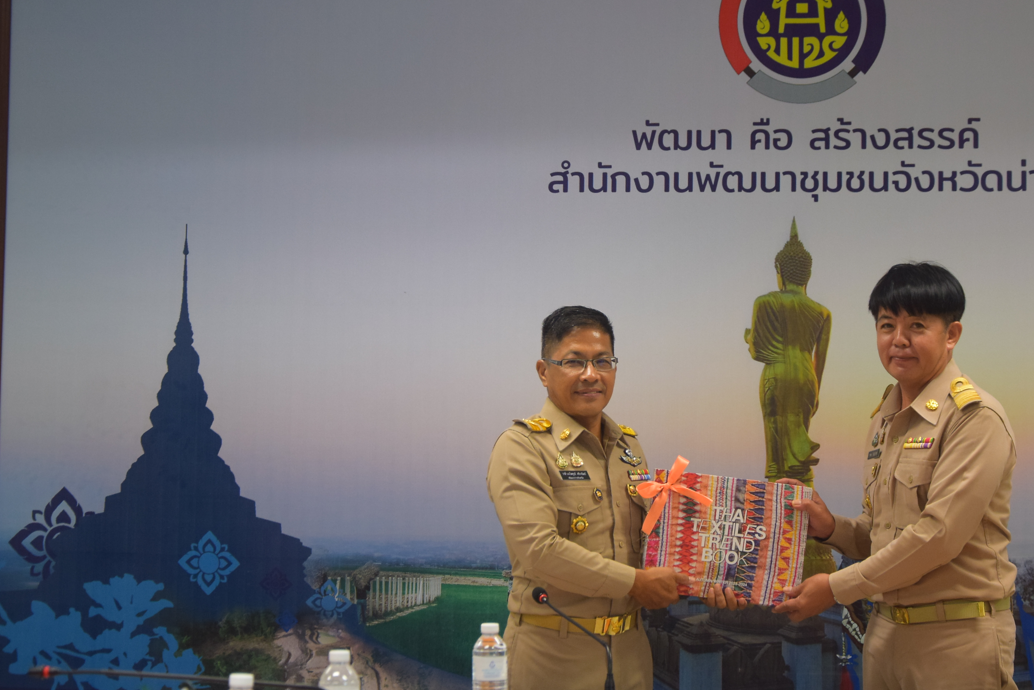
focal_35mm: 74
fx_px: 2126
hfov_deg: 27.3
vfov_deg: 18.4
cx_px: 604
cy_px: 297
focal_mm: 42
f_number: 4.8
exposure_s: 1/60
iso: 1000
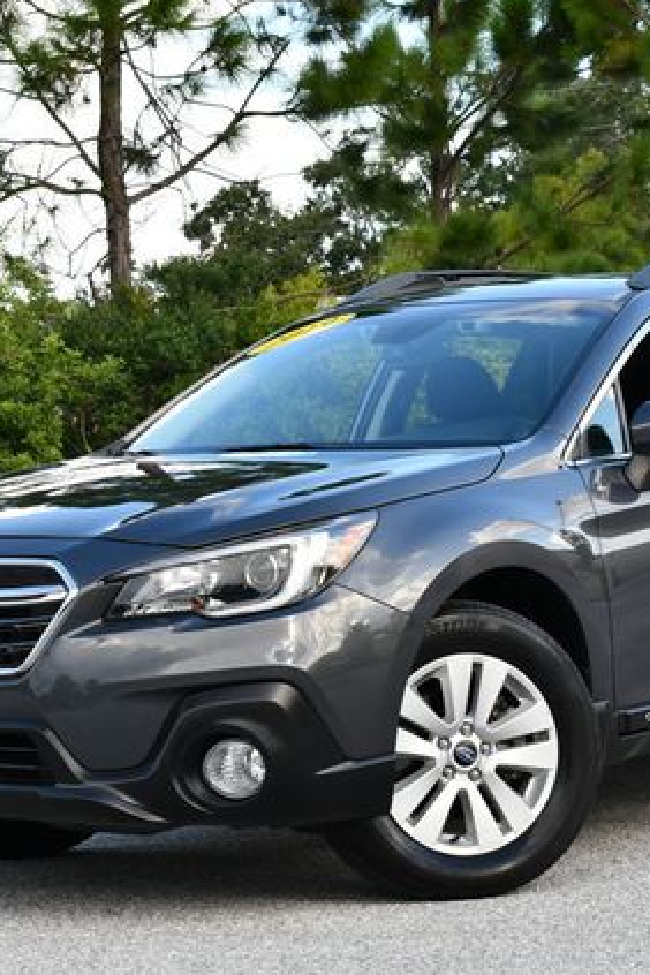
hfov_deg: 14.1
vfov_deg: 21.0
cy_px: 484
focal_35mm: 97
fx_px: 2627
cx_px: 424
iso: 220
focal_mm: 32
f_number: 5.6
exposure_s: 1/250
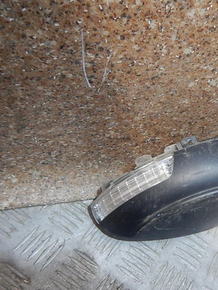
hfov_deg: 41.6
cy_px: 143
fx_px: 277
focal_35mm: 33
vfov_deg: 55.4
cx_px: 166
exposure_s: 1/60
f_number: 2.8
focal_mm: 4.3
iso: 400
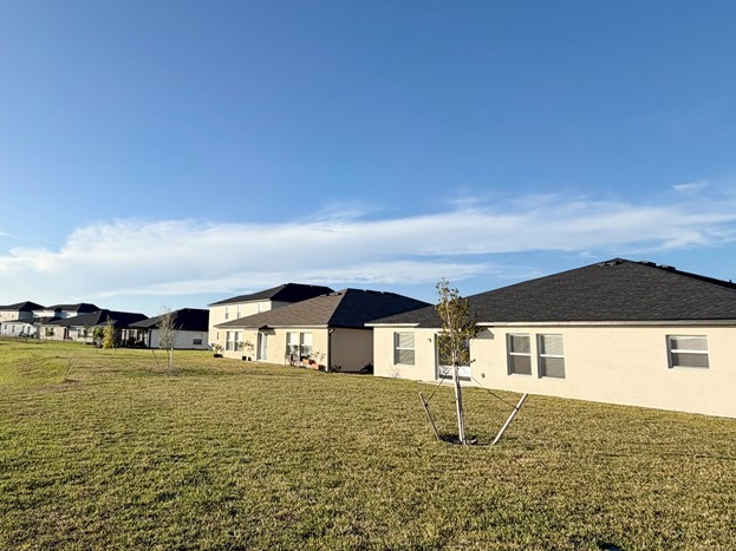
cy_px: 263
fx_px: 489
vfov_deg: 58.8
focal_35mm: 23
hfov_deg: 71.5
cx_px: 240
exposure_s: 1/876
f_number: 2.2
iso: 20
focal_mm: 2.22
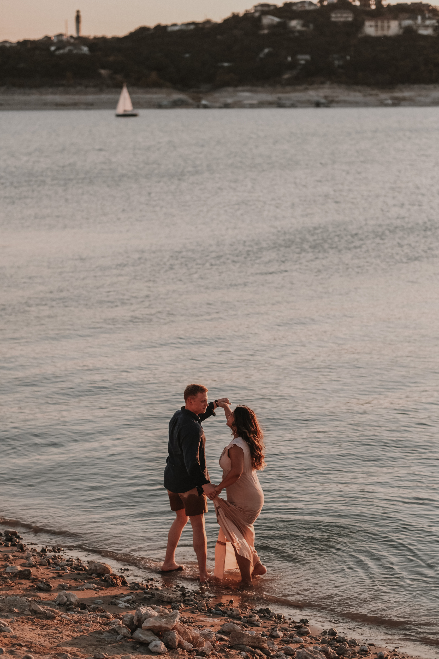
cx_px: 220
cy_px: 330
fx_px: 1536
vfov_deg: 24.2
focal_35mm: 84
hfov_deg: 16.3
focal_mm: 56
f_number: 1.8
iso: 500
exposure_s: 1/4000
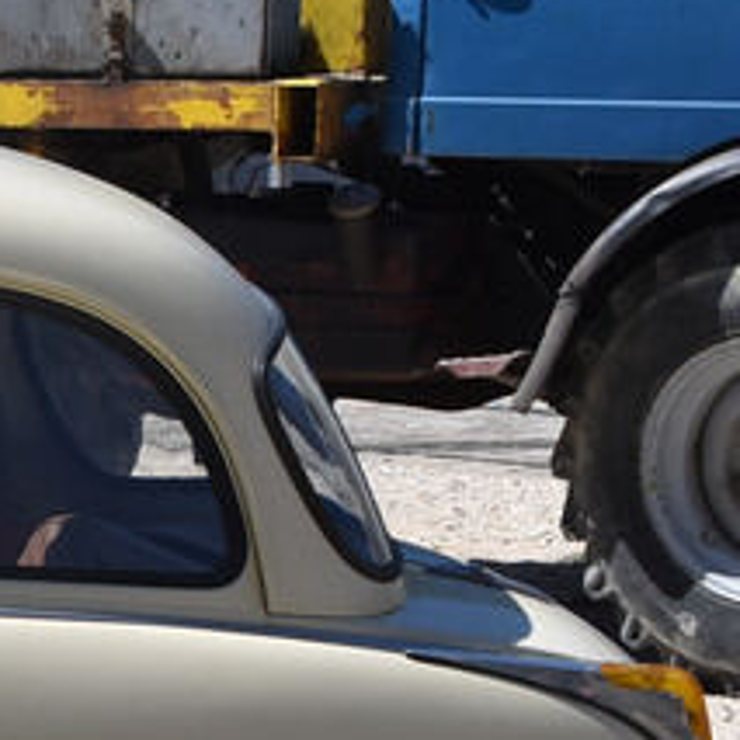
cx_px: -719
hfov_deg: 7.1
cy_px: 747
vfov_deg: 7.3
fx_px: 5780
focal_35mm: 239
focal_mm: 40
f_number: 9
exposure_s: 1/320
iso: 200
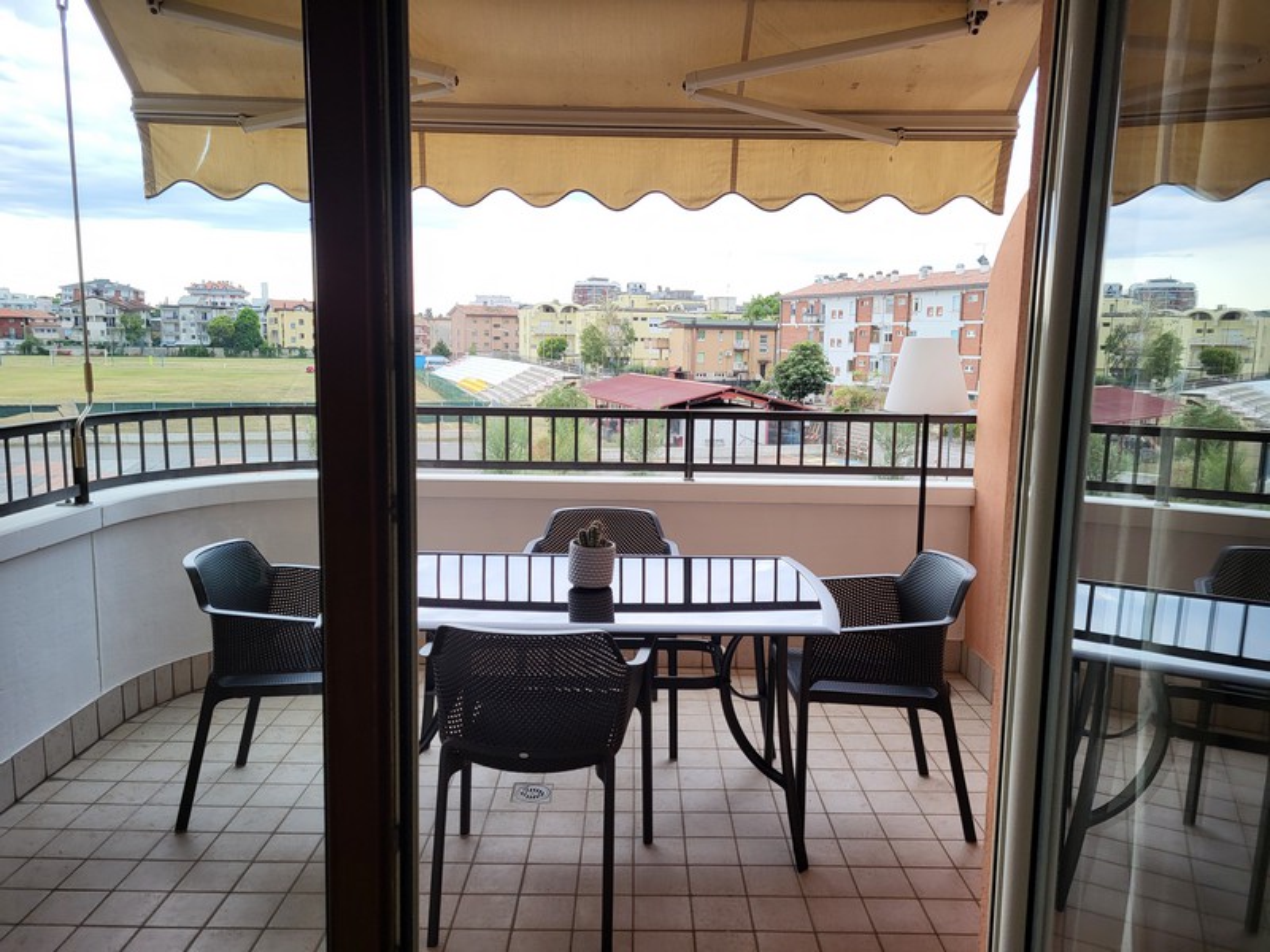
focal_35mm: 26
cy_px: 476
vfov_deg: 53.1
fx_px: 954
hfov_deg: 67.3
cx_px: 635
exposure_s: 1/100
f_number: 1.8
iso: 50
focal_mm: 5.4
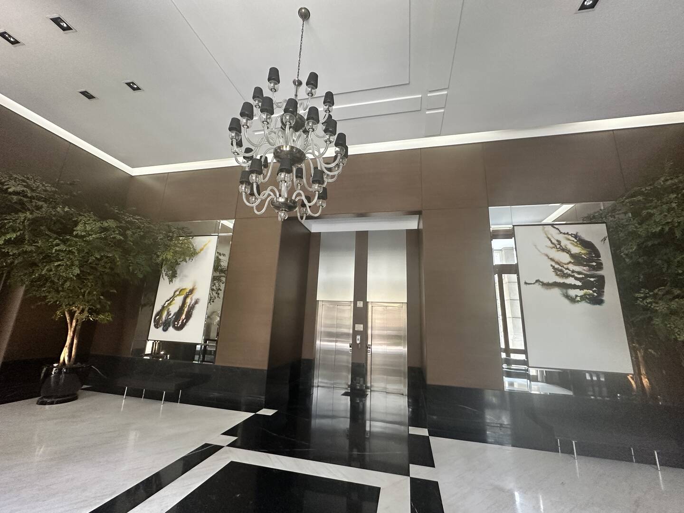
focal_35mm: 14
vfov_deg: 85.7
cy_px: 256
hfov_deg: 102.1
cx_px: 342
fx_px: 277
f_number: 2.2
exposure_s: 1/60
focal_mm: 2.22
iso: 250
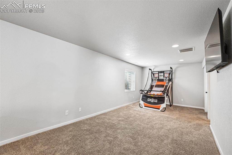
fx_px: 97
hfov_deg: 100.4
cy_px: 78
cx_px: 116
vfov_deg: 77.3
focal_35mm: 15
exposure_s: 1/6
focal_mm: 15
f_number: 11
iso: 800
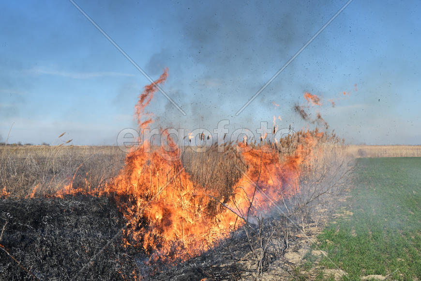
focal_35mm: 40
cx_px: 210
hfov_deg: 47.9
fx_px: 474
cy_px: 140
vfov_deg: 33.0
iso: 100
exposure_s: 1/500
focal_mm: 27
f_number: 8
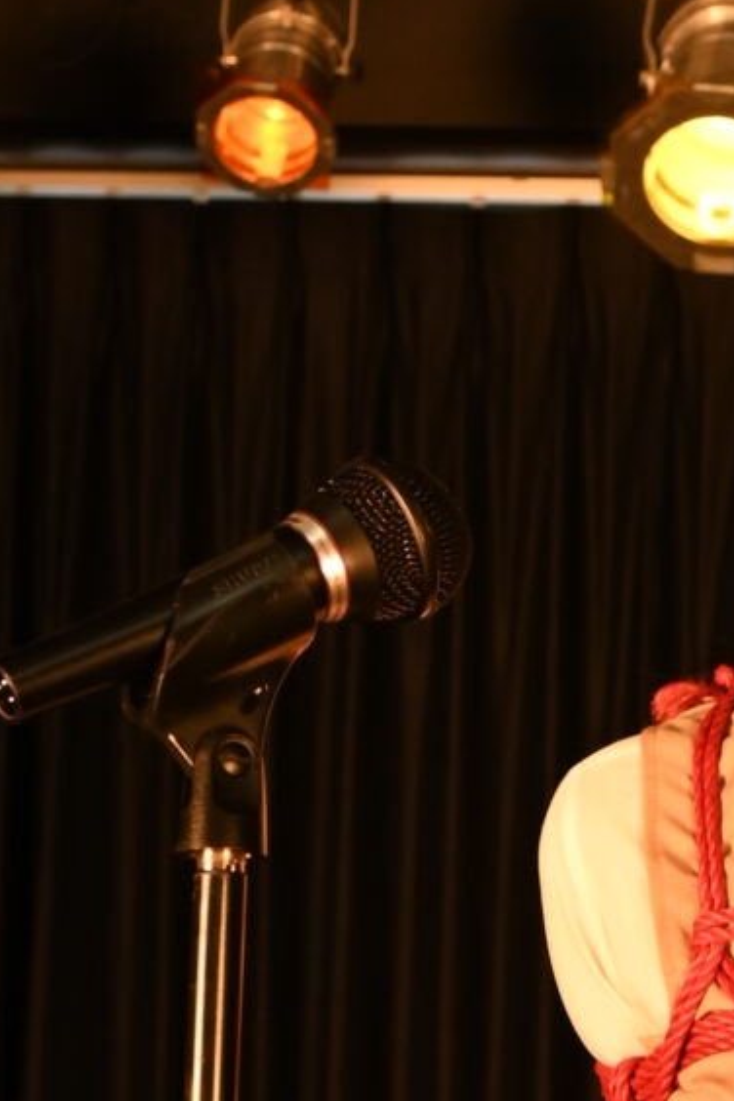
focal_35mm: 109
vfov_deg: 18.7
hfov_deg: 12.0
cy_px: 632
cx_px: 1098
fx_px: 3333
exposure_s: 1/200
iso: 1000
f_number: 4.5
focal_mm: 24
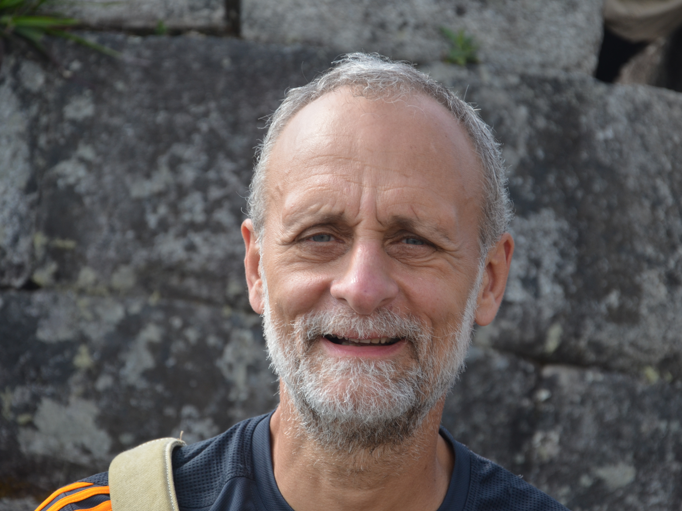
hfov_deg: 13.4
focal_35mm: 147
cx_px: 378
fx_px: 2896
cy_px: 256
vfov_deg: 10.1
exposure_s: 1/500
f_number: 5.6
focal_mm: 90
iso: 320
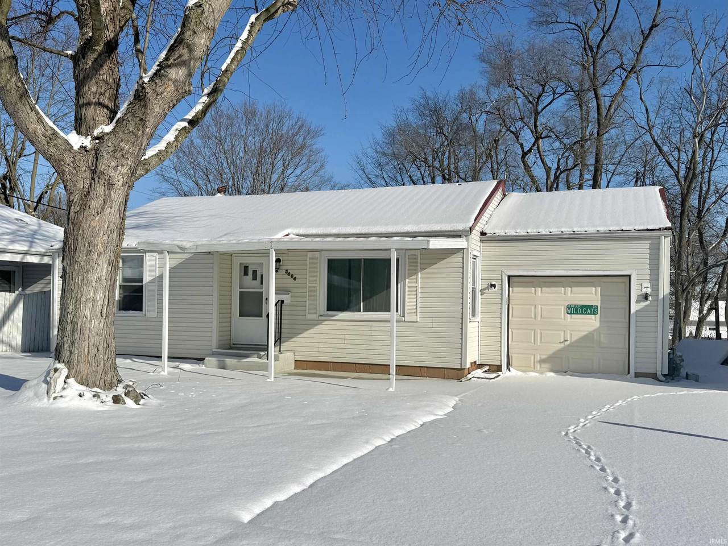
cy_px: 273
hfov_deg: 71.6
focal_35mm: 24
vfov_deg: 56.8
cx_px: 364
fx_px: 505
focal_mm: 6.76
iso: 64
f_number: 1.78
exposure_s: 1/14286
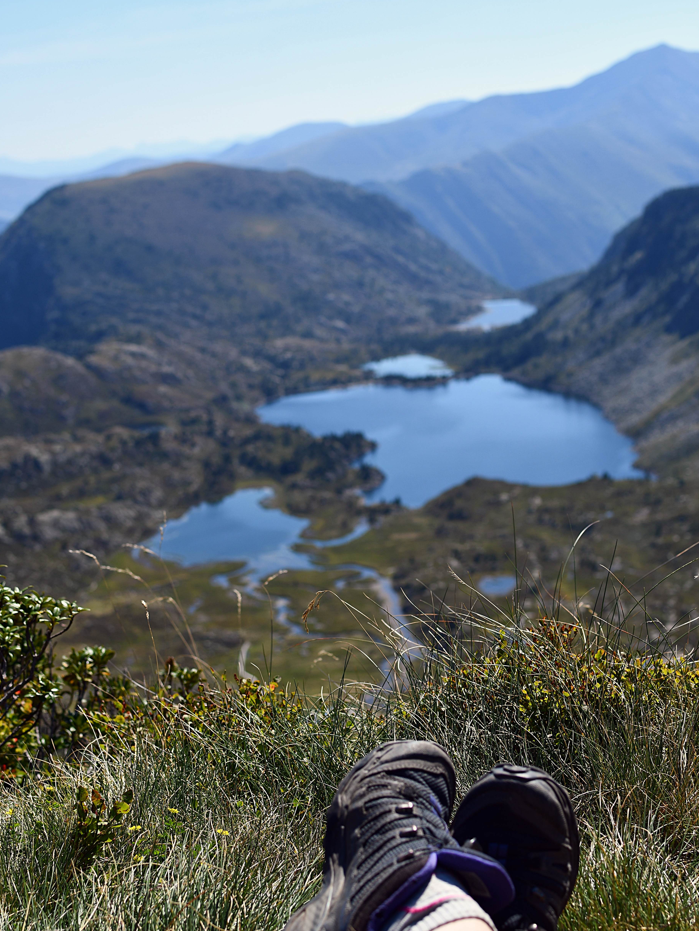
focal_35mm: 57
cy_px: 520
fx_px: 1535
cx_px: 347
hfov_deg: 25.7
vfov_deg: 33.7
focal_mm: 35
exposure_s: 1/1000
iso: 100
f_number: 4.5
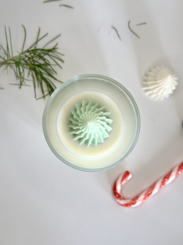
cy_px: 122
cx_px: 92
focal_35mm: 48
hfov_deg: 30.3
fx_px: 338
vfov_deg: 39.7
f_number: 1.78
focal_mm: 6.86
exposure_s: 1/219
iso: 80
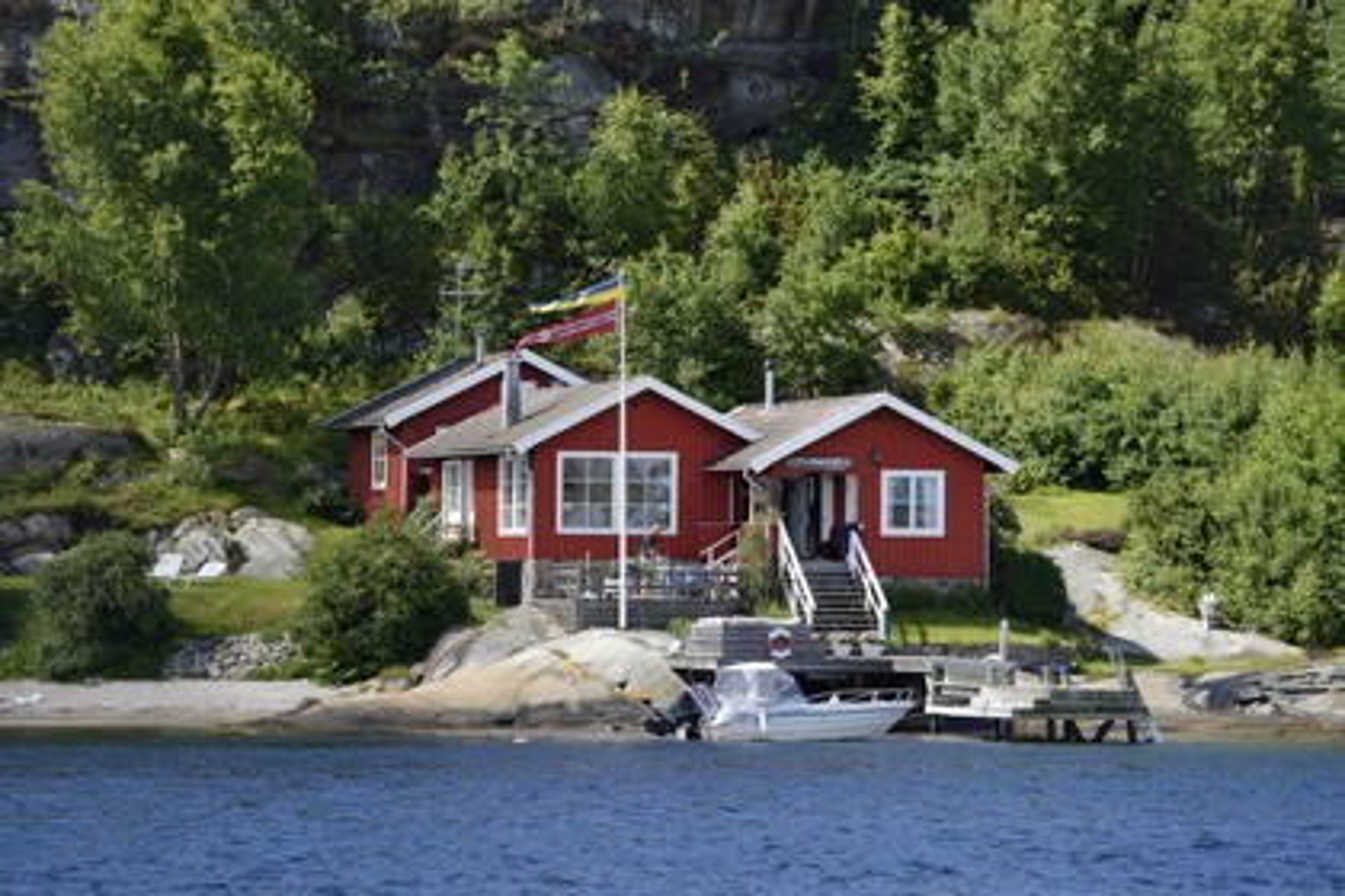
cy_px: 448
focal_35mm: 200
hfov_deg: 10.3
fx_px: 7472
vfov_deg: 6.9
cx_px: 672
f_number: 5
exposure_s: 1/640
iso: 200
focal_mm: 200
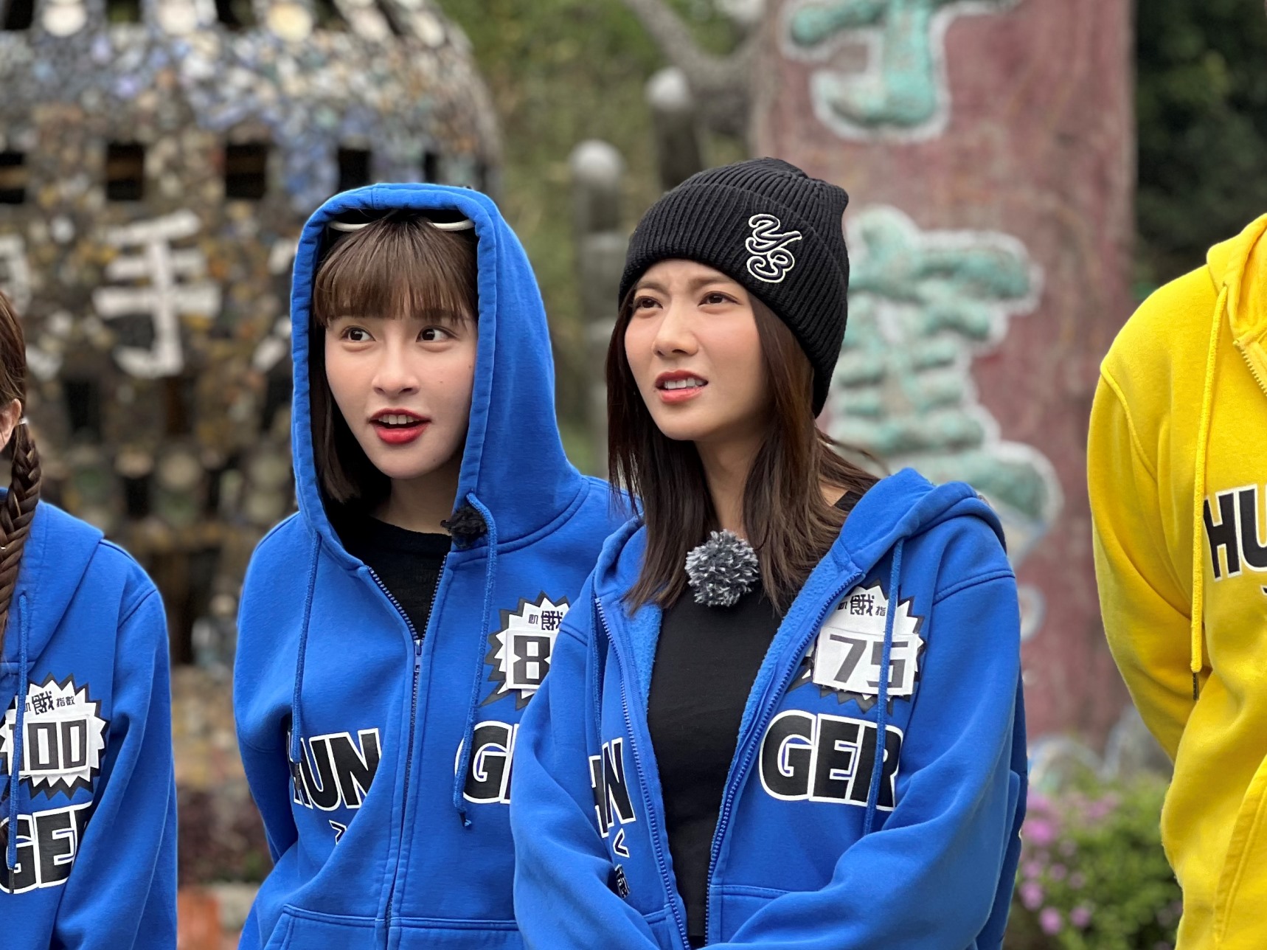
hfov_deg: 25.3
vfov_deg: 19.1
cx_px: 634
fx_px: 2818
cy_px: 475
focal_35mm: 77
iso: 25
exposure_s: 1/121
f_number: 2.8
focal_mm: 9
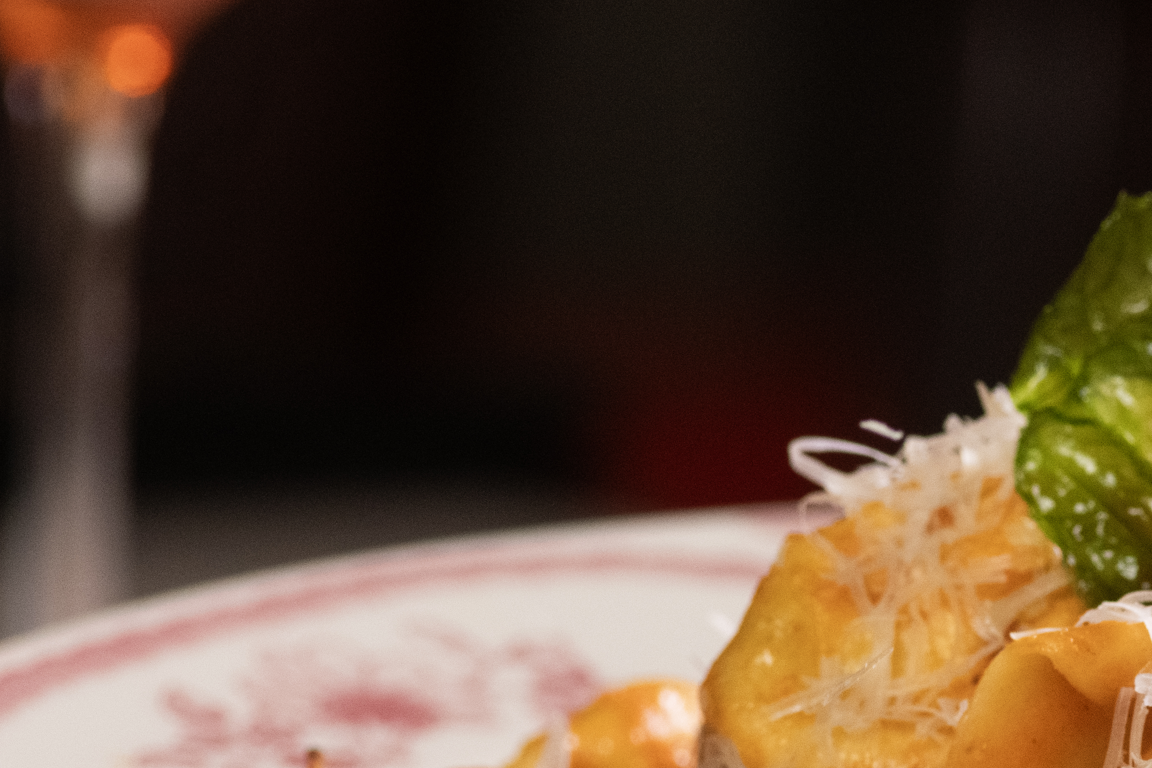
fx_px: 17406
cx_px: 1131
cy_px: 575
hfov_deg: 3.8
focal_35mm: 544
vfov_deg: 2.5
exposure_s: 1/250
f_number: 5.6
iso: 1250
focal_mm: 180
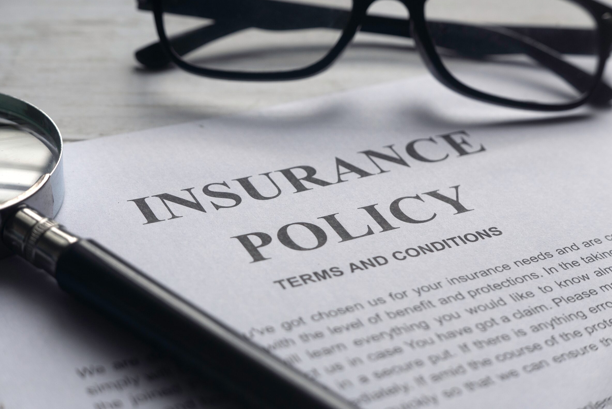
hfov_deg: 25.0
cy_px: 197
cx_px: 285
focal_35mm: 81
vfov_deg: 16.9
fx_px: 1378
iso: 200
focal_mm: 34
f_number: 4
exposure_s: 1/125
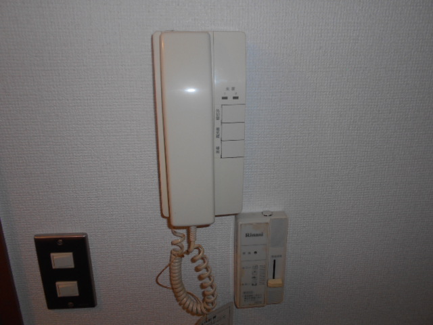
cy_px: 162
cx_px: 216
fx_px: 325
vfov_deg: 53.1
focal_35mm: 26
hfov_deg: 67.3
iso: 80
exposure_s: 1/25
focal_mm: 4.6
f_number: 3.2
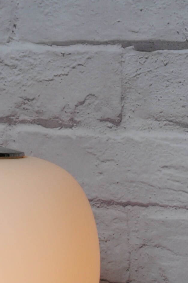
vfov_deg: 13.6
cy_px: -12
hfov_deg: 9.1
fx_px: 1168
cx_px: -45
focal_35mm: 149
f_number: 5.6
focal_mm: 32
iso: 140
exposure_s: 1/125
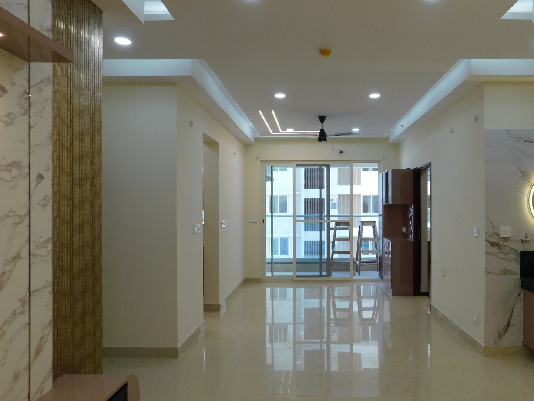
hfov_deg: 64.9
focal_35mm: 27
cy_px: 211
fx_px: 416
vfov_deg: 51.3
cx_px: 310
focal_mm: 4
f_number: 3
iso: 125
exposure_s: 1/100
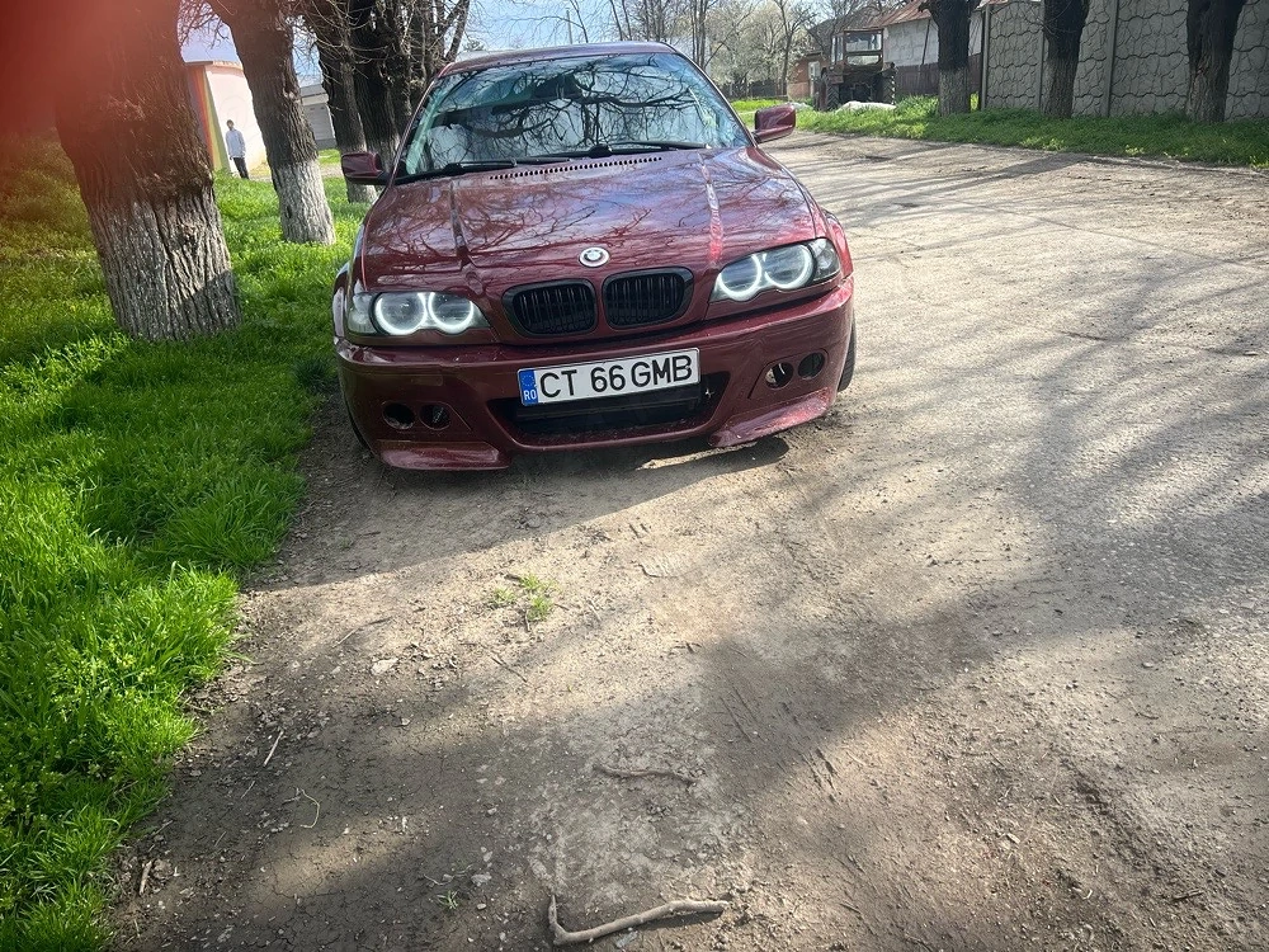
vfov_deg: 53.1
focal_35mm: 26
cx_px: 634
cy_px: 476
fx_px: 953
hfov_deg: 67.3
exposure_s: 1/1621
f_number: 1.5
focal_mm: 5.7
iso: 50
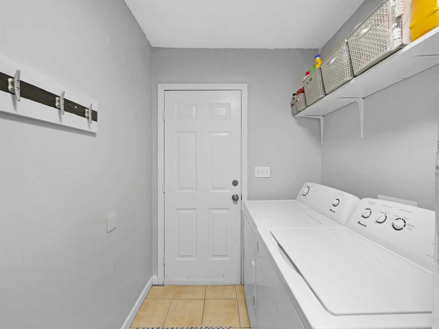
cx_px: 220
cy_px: 164
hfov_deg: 102.1
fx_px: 178
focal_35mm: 14
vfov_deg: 85.7
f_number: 4
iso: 400
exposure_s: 1/25
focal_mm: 7
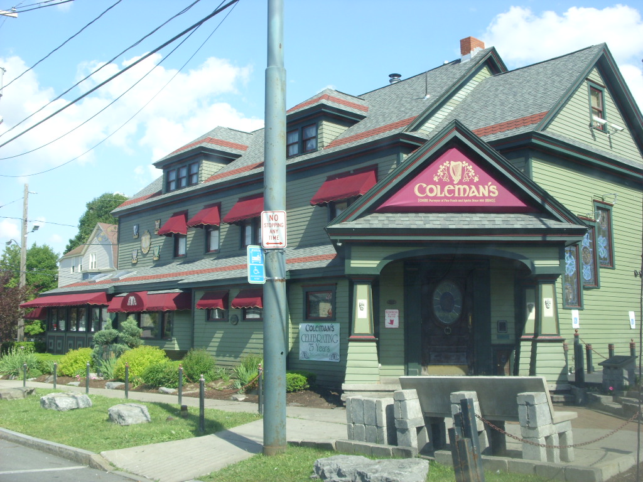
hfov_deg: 49.0
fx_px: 706
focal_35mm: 38
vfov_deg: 37.7
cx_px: 322
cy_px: 241
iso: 50
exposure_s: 1/192
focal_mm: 6.3
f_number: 4.9
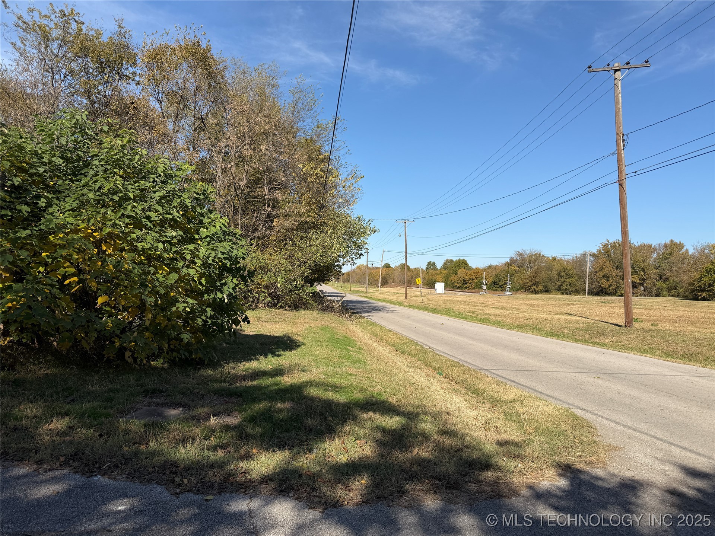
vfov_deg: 56.8
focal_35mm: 24
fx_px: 496
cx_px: 358
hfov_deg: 71.6
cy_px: 268
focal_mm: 6.76
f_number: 1.78
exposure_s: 1/4673
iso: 80
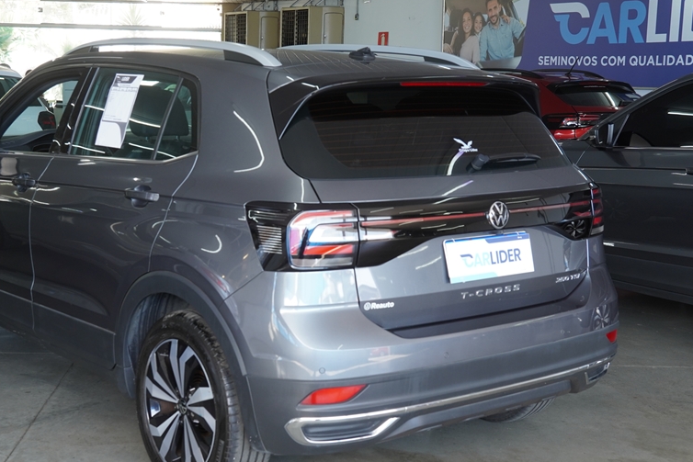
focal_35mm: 53
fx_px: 1020
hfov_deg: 37.4
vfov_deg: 25.5
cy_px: 243
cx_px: 277
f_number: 4
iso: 200
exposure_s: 1/60
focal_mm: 26
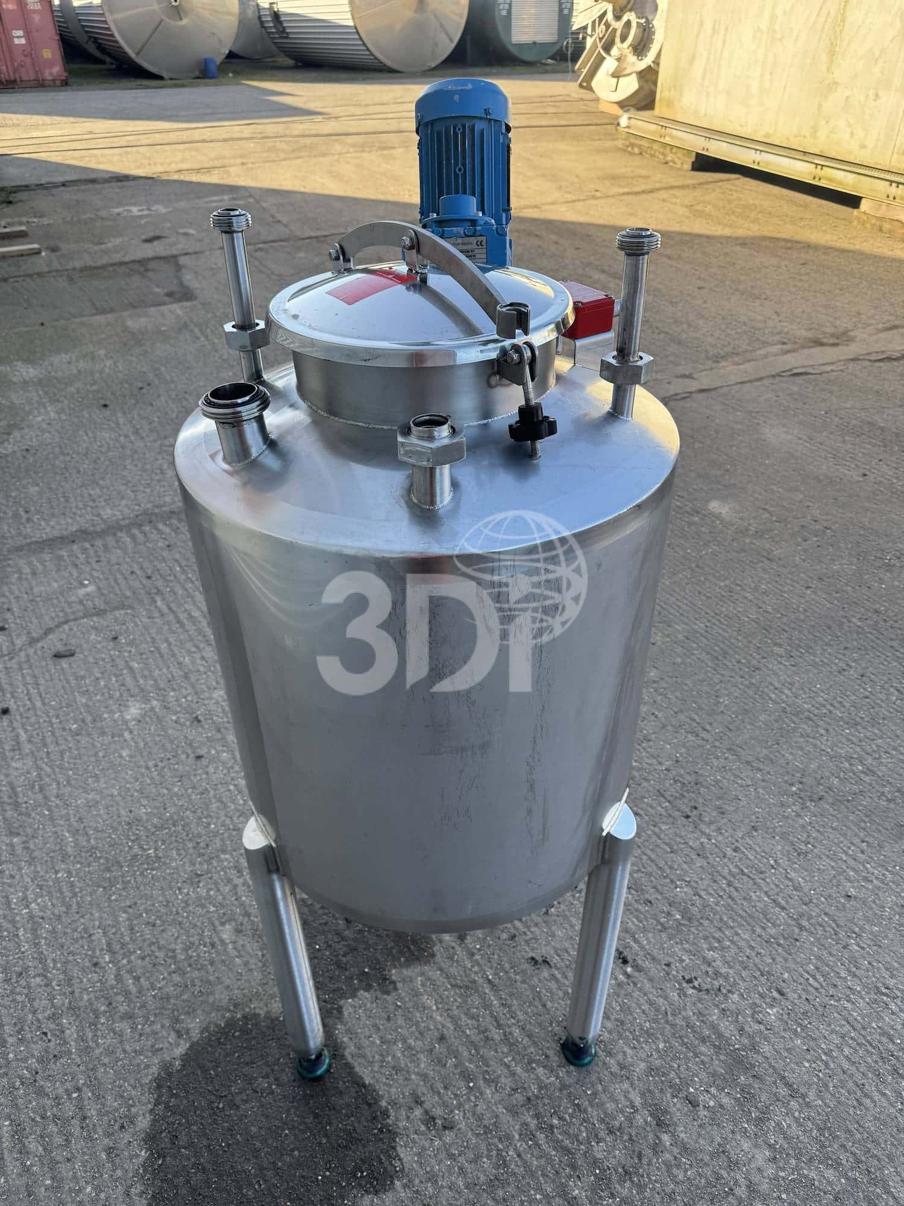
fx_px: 836
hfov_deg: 56.8
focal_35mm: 24
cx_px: 452
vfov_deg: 71.6
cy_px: 603
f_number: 1.78
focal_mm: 6.76
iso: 80
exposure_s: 1/562
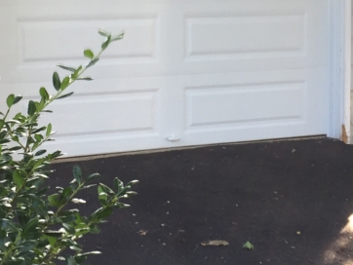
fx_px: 837
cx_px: 207
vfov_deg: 17.7
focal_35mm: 82
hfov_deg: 23.8
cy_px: 13
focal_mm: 4.15
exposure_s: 1/120
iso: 64
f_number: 2.2
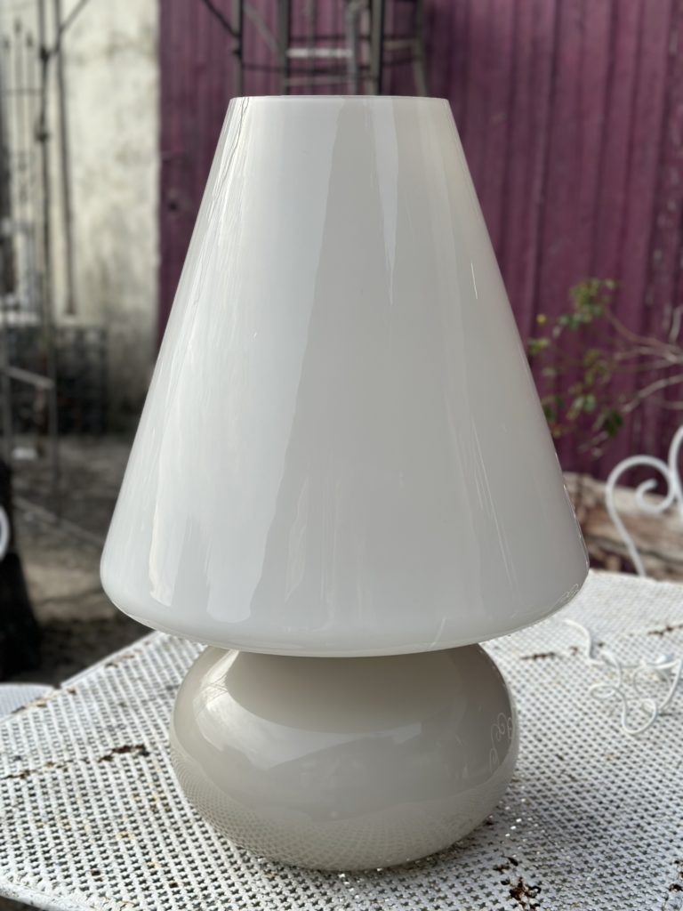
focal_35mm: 48
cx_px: 342
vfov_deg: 39.7
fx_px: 1263
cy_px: 456
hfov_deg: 30.3
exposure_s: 1/1992
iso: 80
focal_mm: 6.86
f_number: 1.78
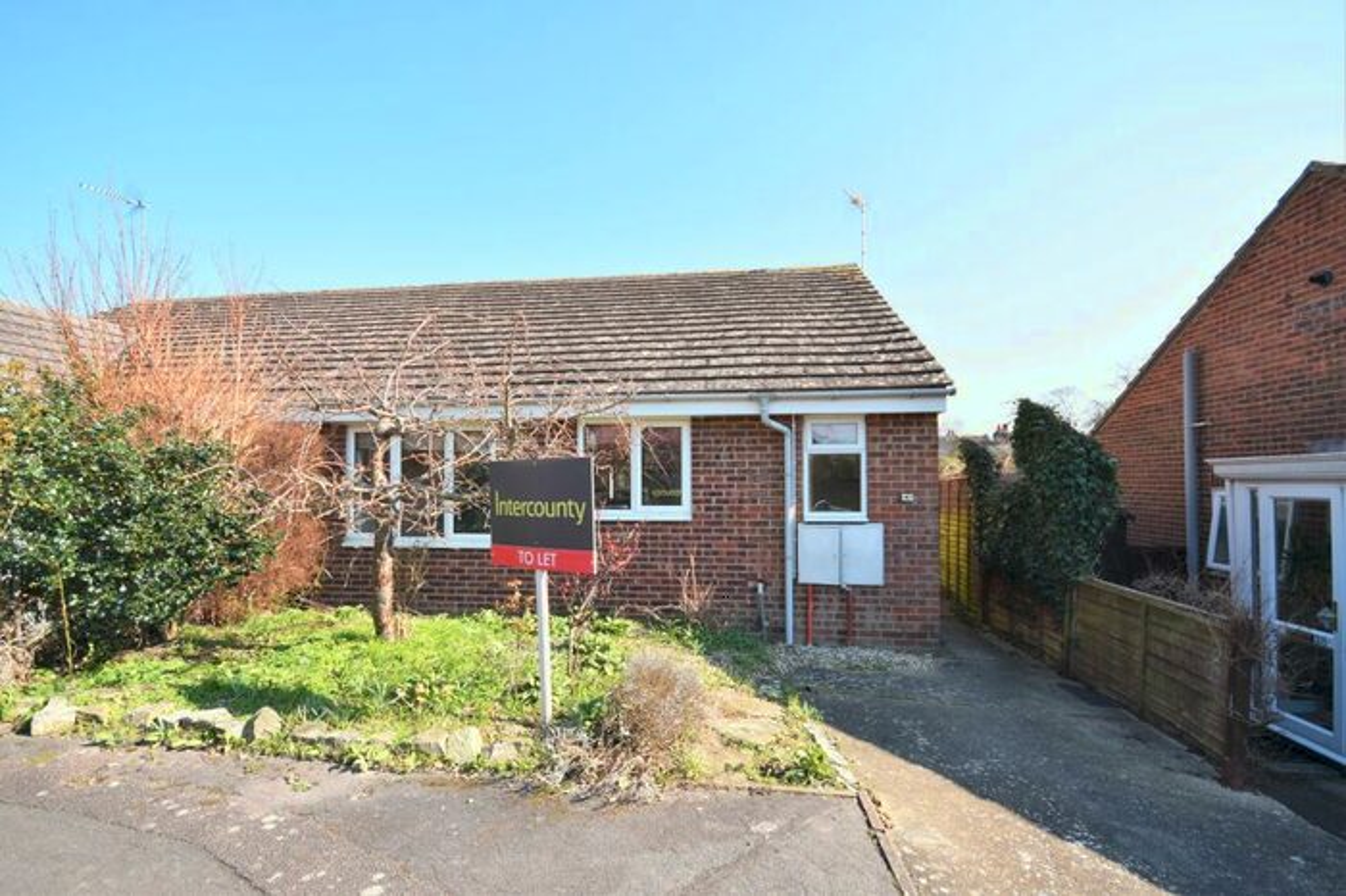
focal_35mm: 15
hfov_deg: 100.4
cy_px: 448
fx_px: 561
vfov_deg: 77.3
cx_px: 673
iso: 100
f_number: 6.3
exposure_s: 1/200
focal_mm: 10
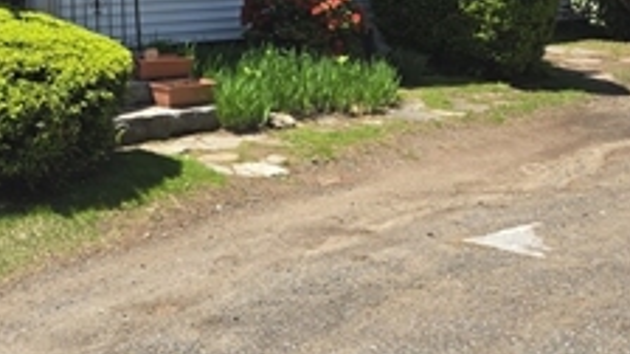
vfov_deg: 12.4
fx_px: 1437
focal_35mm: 86
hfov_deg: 22.7
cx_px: -135
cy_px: -346
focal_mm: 5.4
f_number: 1.8
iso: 25
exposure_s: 1/1105
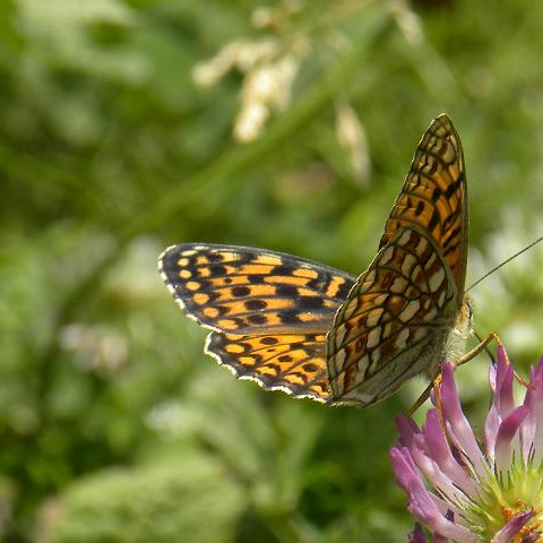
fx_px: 6353
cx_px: 355
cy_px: 356
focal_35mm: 358
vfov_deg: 4.9
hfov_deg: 4.9
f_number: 5.6
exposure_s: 1/280
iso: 64
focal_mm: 28.8
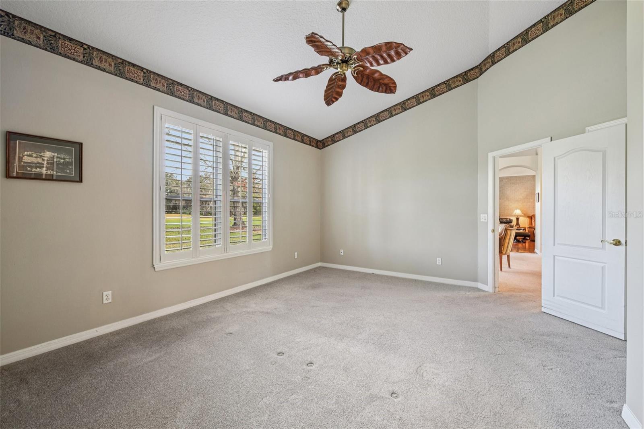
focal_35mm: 14
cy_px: 214
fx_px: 250
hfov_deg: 104.3
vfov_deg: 81.2
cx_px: 322
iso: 400
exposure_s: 1/8
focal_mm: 14
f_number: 8
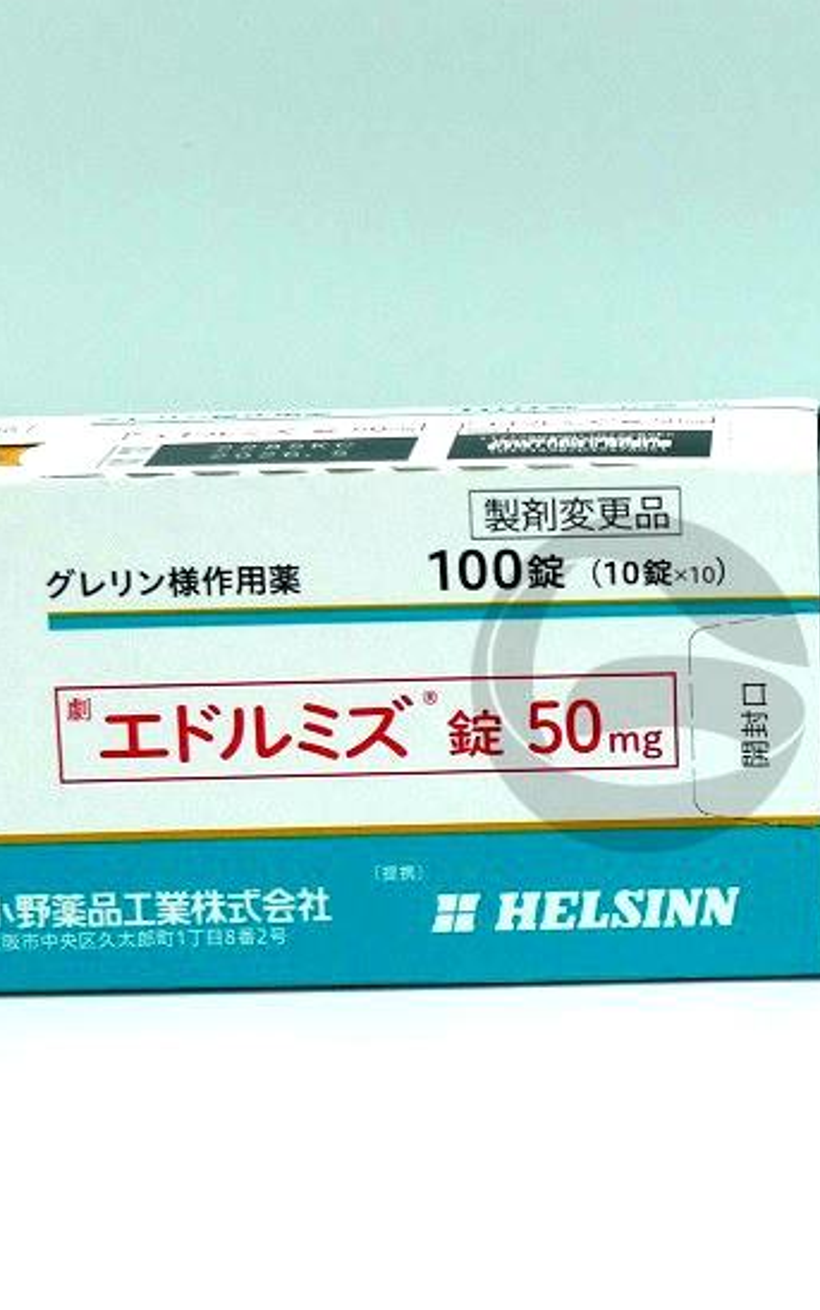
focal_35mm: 116
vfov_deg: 18.0
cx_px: 877
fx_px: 4143
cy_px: 684
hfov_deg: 11.2
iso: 80
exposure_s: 1/200
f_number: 2.8
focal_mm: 12.8
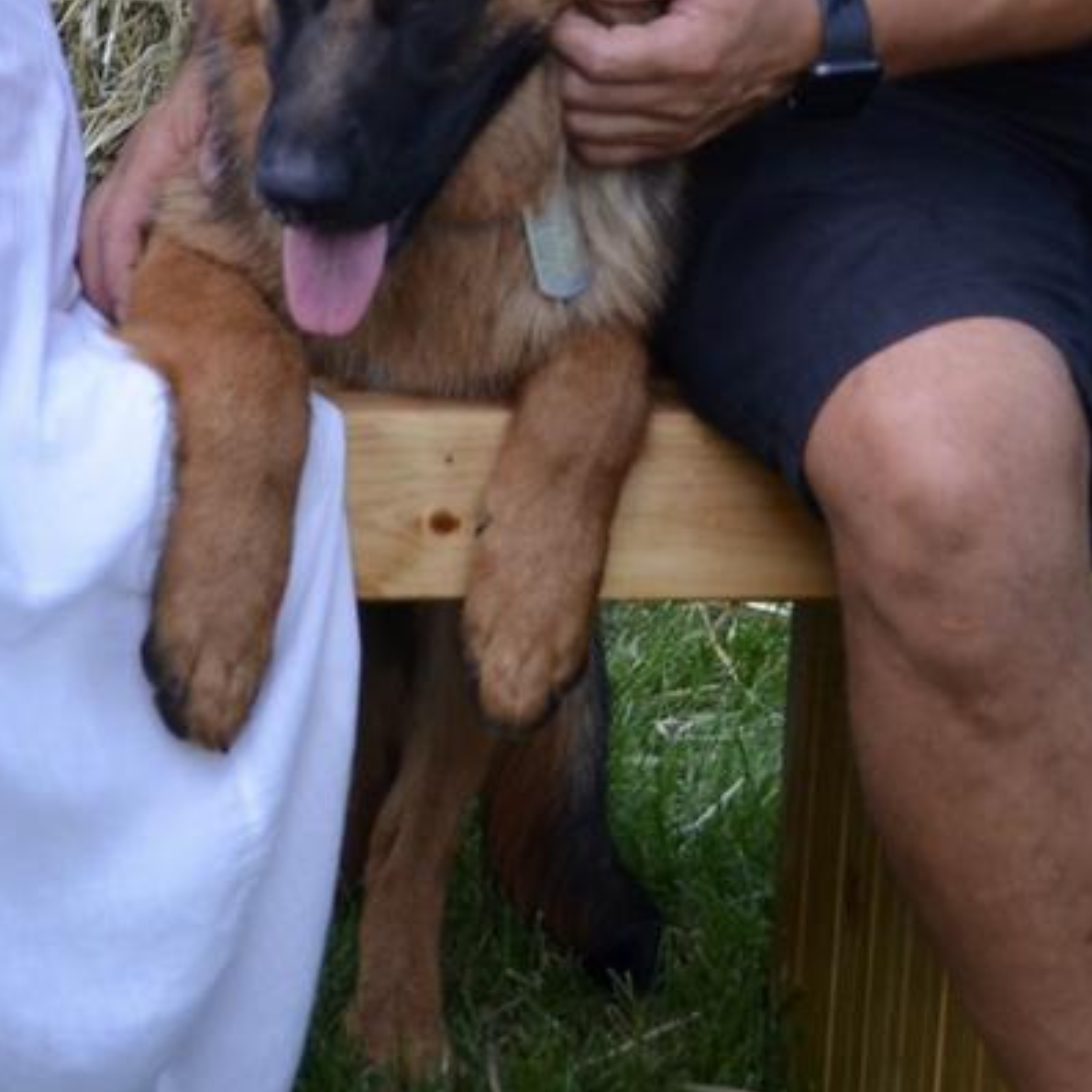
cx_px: 325
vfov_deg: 10.4
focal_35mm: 164
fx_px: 5853
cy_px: -347
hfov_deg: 10.6
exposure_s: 1/60
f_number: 4
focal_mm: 32
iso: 400
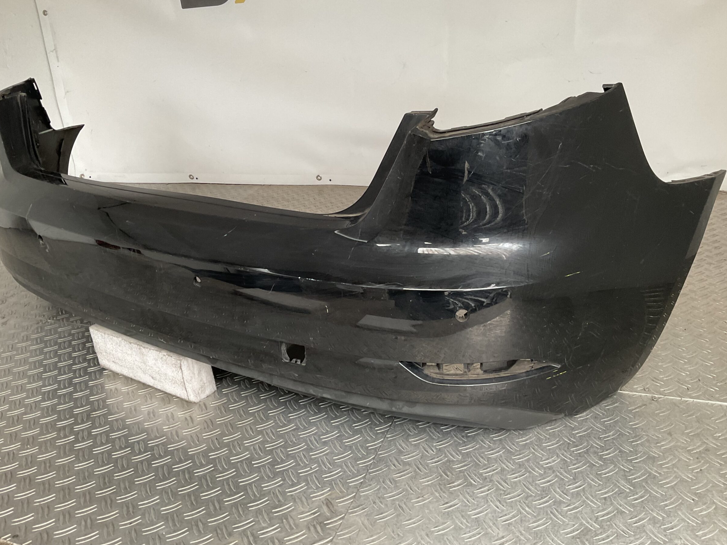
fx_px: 651
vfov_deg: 45.4
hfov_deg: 58.4
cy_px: 257
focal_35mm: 31
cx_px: 362
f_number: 1.8
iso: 64
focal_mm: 3
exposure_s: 1/100
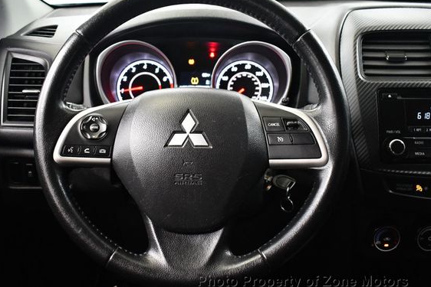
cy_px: 132
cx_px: 188
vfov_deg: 32.6
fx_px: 491
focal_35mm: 41
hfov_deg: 47.3
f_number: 3.5
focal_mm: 18
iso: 3200
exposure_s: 1/80
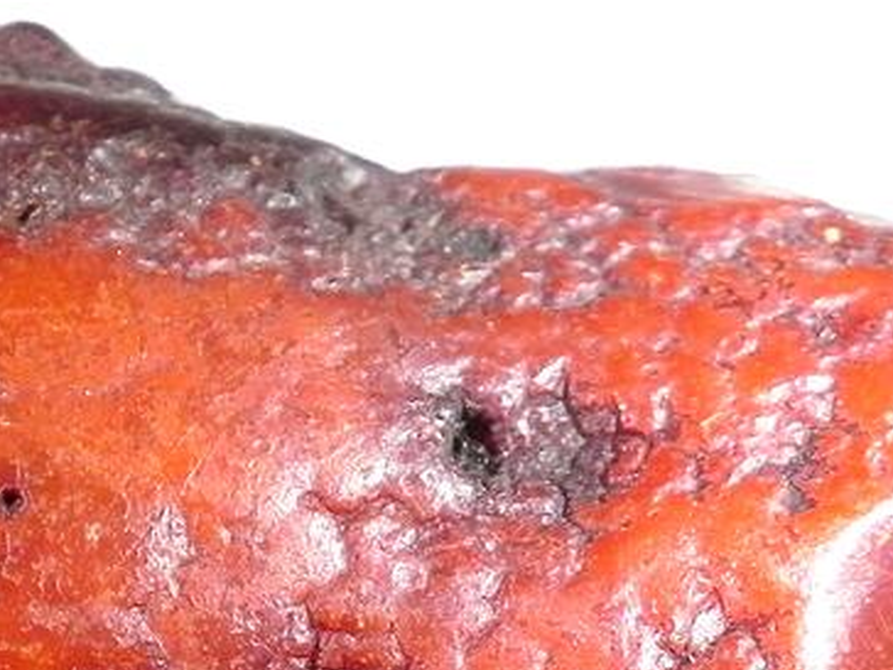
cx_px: -86
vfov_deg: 11.4
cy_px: 800
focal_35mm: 127
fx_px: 3276
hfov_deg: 15.1
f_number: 3.2
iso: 160
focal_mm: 6.6
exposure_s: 1/138
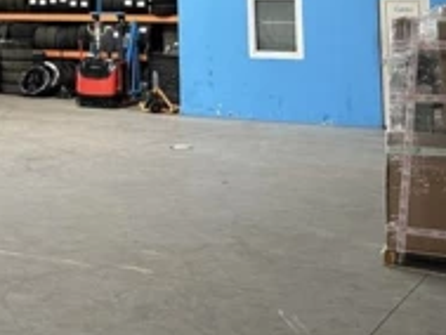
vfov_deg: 17.5
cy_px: -78
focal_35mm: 80
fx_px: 1031
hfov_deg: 21.7
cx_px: -150
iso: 160
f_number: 1.78
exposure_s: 1/121
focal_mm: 6.86
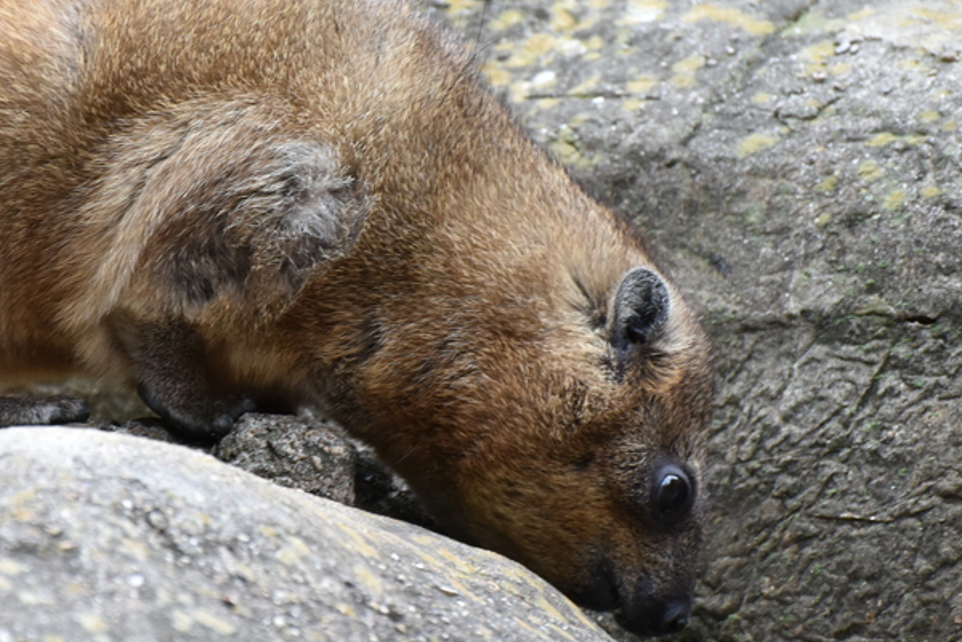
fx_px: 11971
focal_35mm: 448
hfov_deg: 4.6
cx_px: 271
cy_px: 278
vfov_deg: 3.1
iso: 1400
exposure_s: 1/500
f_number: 5.3
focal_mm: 210
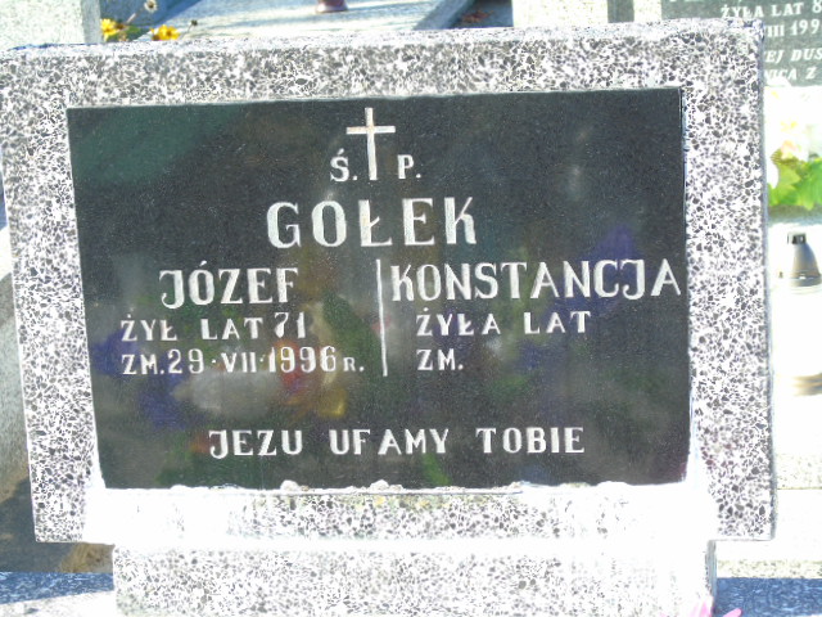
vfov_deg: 13.7
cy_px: 308
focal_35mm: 108
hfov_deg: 18.2
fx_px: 2565
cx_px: 411
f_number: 4.4
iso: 80
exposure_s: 1/60
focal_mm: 19
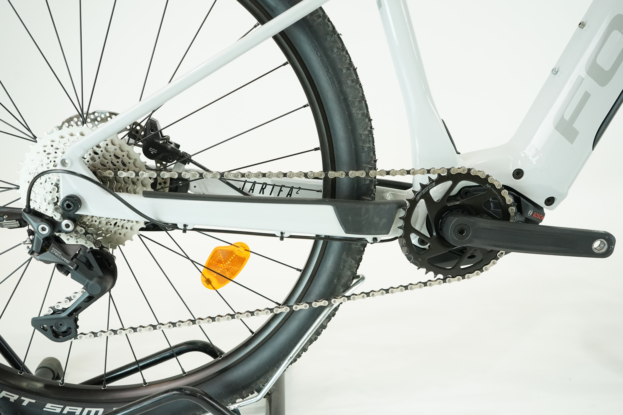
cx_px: 312
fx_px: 606
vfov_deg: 37.9
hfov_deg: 54.4
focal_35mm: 35
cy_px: 208
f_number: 5.6
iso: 2000
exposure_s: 1/200
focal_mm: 35
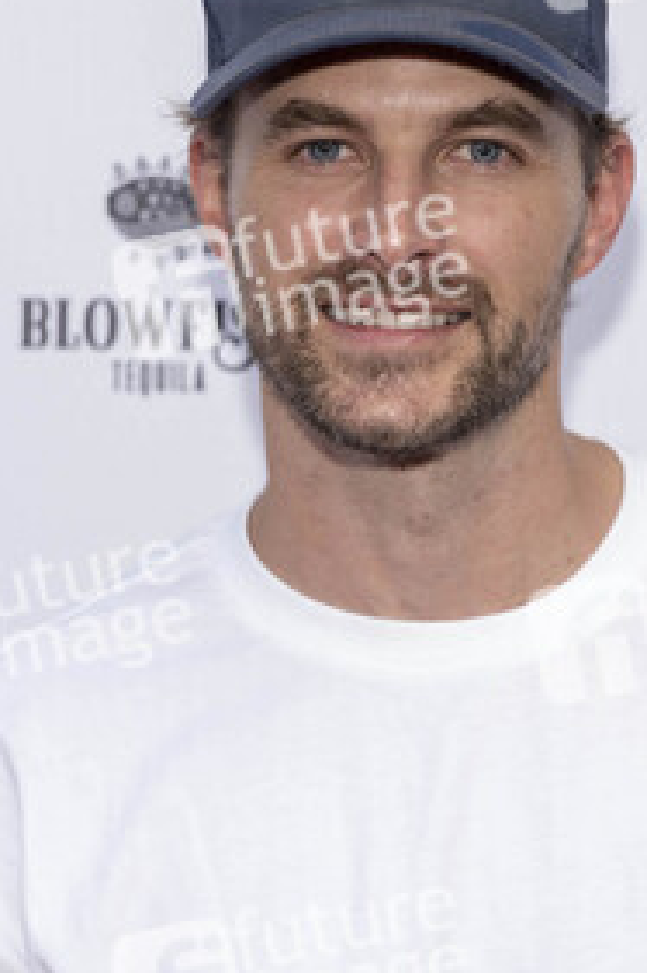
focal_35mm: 171
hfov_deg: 8.0
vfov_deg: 12.0
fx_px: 4615
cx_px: 391
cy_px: 450
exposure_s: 1/200
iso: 800
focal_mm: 120
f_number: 5.6
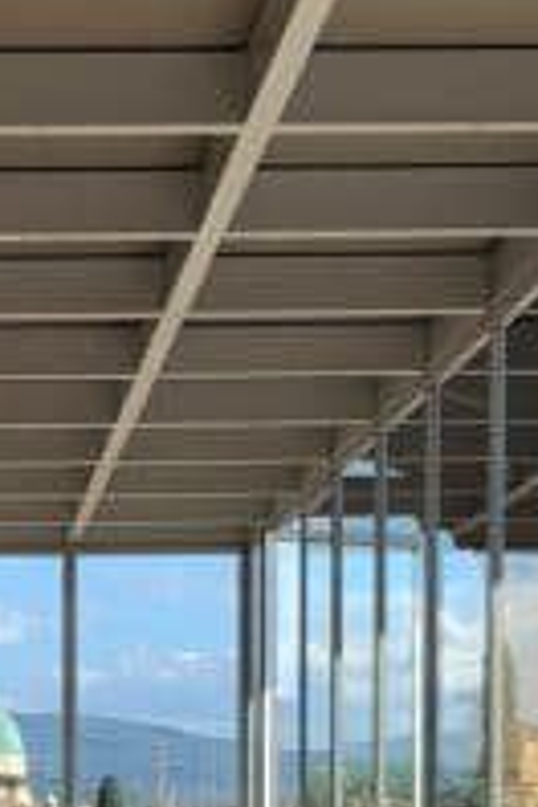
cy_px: 889
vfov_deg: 18.1
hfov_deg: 12.4
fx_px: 2443
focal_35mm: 109
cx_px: -45
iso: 25
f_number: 1.8
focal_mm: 4.25
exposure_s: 1/835
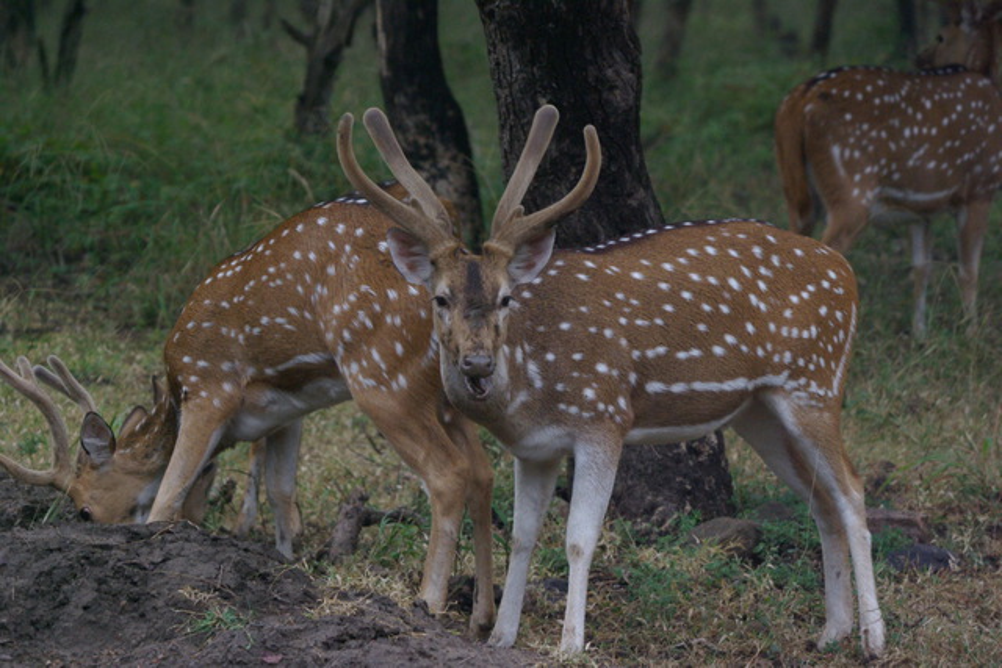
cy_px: 334
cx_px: 501
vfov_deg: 5.7
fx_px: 6681
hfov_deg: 8.6
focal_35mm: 240
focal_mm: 160
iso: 800
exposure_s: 1/180
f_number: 5.6
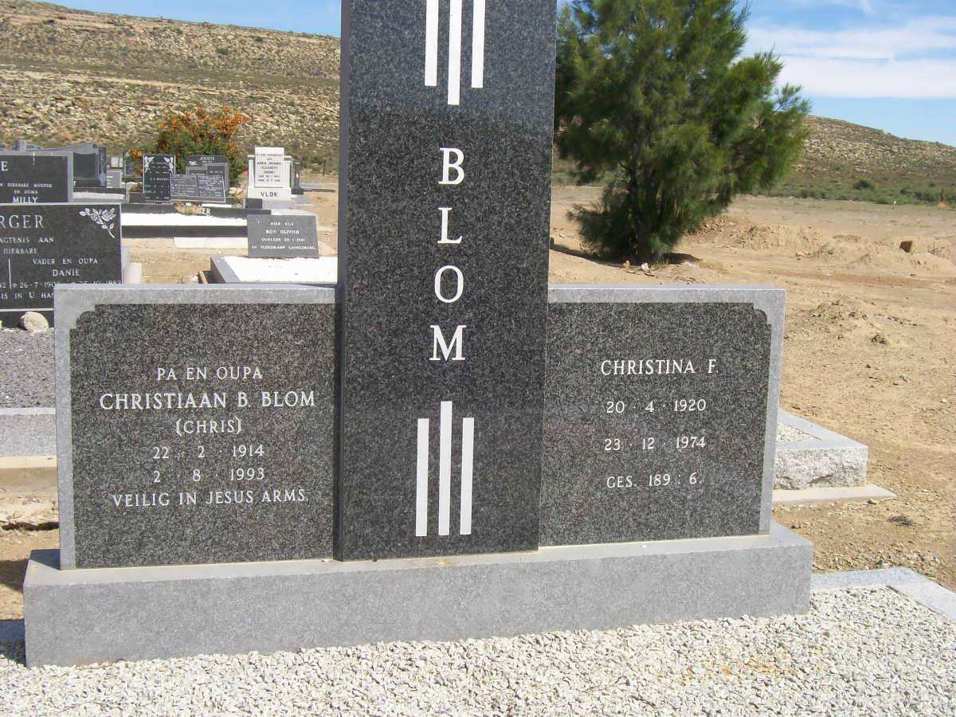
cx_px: 478
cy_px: 358
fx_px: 1243
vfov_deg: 32.2
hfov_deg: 42.1
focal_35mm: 45
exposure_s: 1/499
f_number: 5.4
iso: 80
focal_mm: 7.6
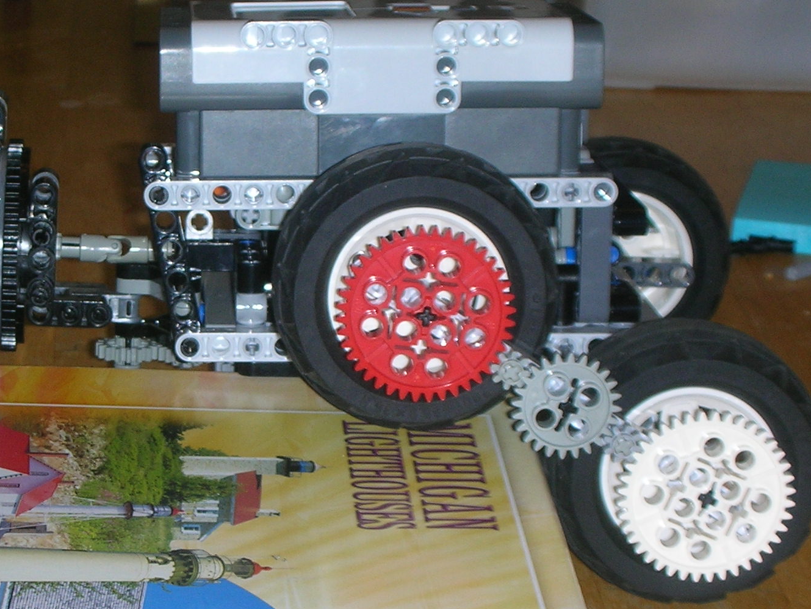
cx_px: 95
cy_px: 340
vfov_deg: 12.5
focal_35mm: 119
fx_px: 2788
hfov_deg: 16.4
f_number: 4
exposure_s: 1/120
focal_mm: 10.1
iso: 50
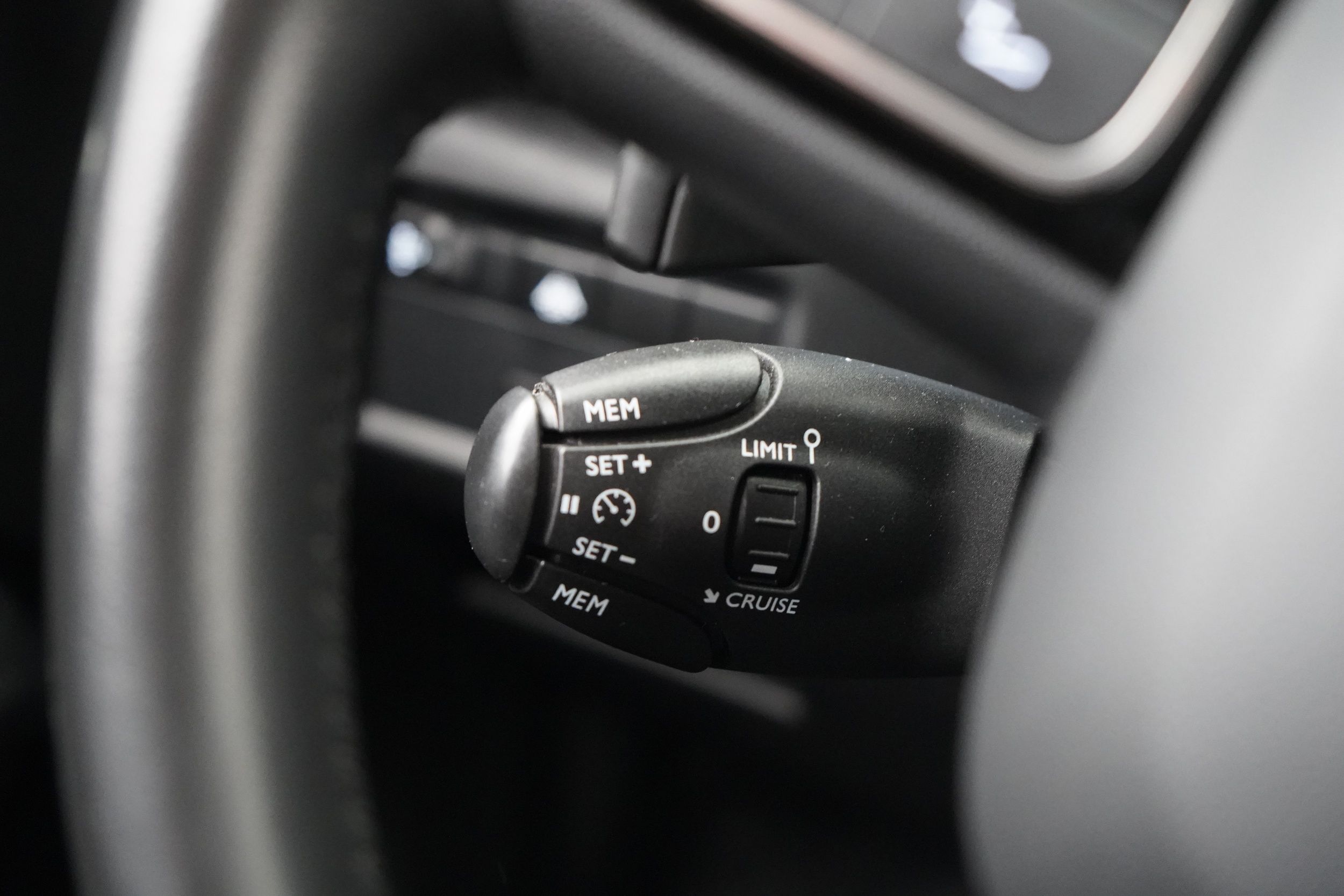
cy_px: 448
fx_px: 1867
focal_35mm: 50
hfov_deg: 39.6
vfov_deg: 27.0
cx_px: 672
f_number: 4.5
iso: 12800
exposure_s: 1/25
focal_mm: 50
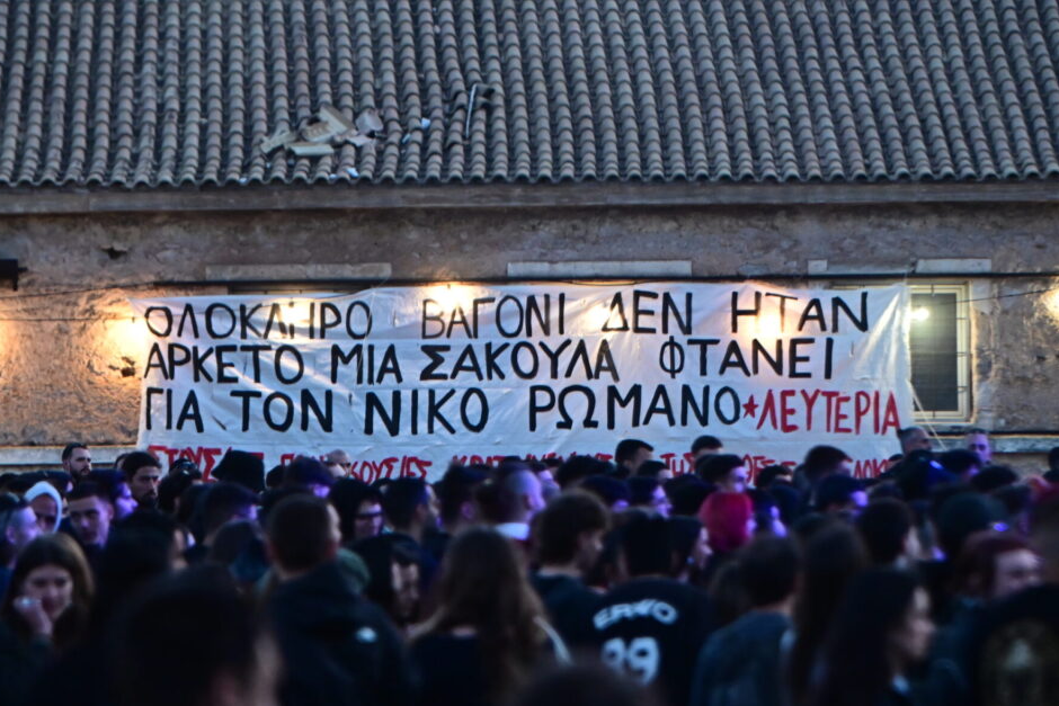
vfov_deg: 6.2
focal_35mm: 220
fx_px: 6472
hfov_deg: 9.4
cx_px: 541
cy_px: 367
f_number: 2.8
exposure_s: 1/200
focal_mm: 135
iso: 2000
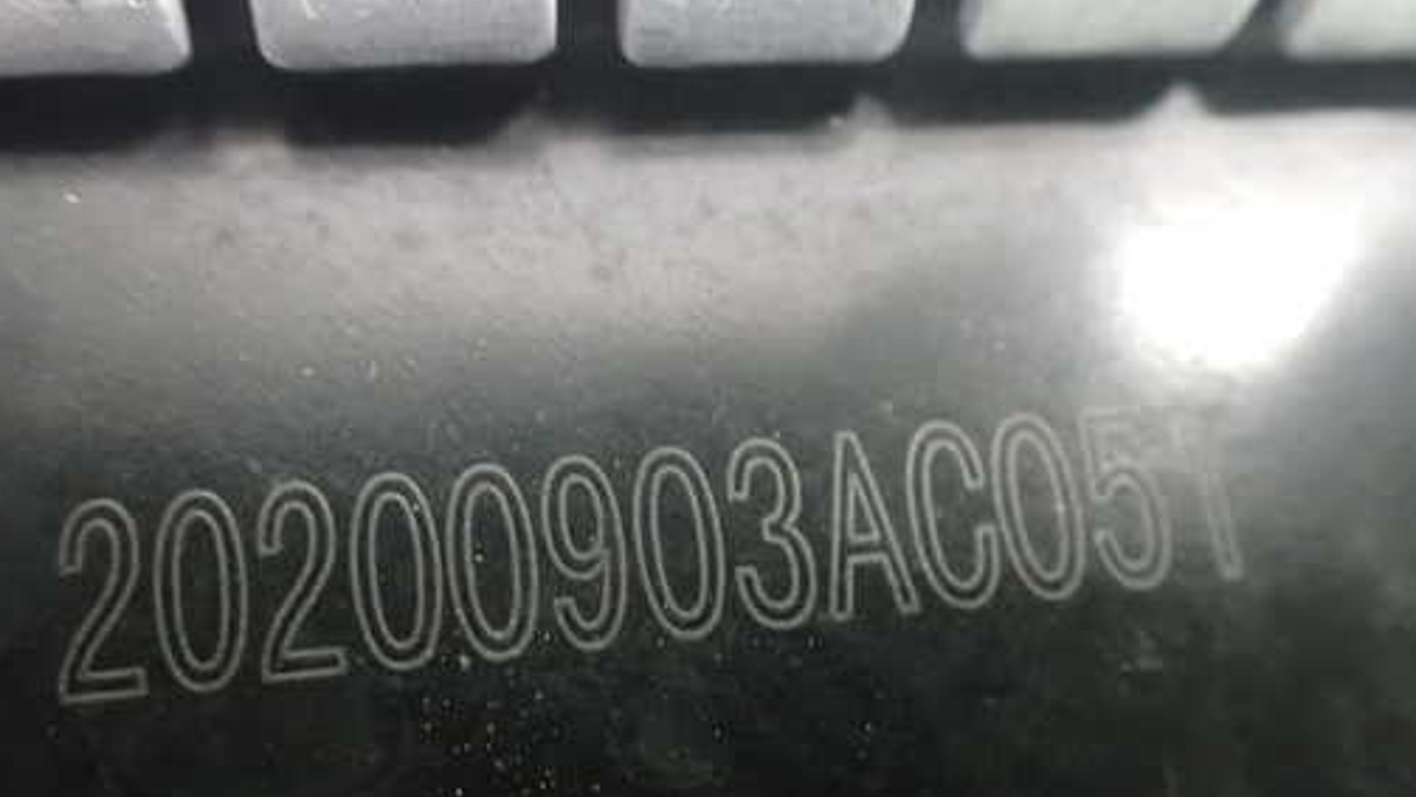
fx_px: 1464
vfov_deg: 30.4
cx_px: 633
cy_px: 476
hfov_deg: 51.5
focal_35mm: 39
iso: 1600
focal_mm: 5.4
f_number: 2.3
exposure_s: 1/15
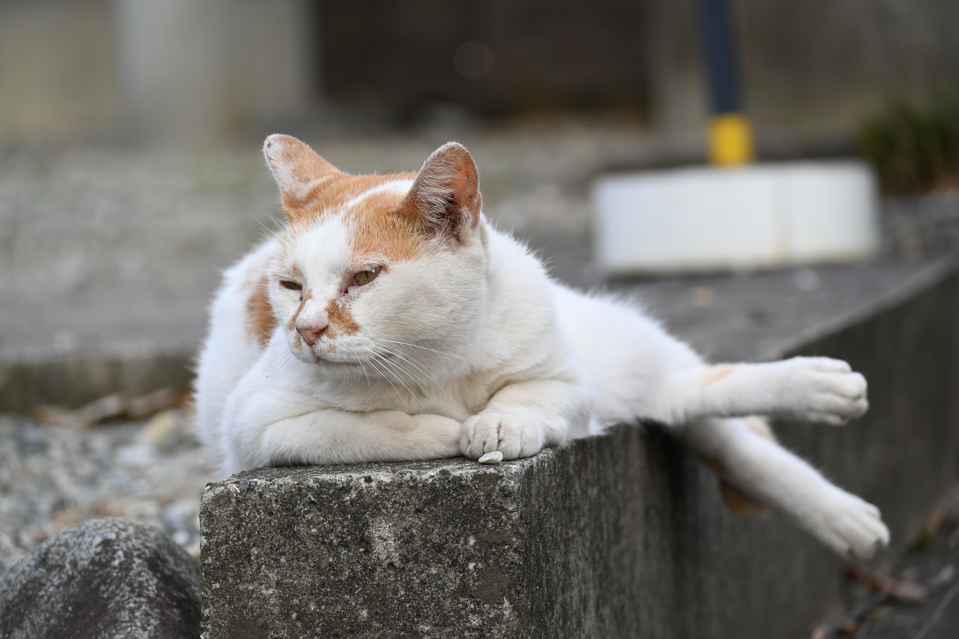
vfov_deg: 7.3
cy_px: 320
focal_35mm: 188
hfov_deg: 11.0
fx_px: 4994
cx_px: 480
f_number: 5.6
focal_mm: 125
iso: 100
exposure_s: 1/60
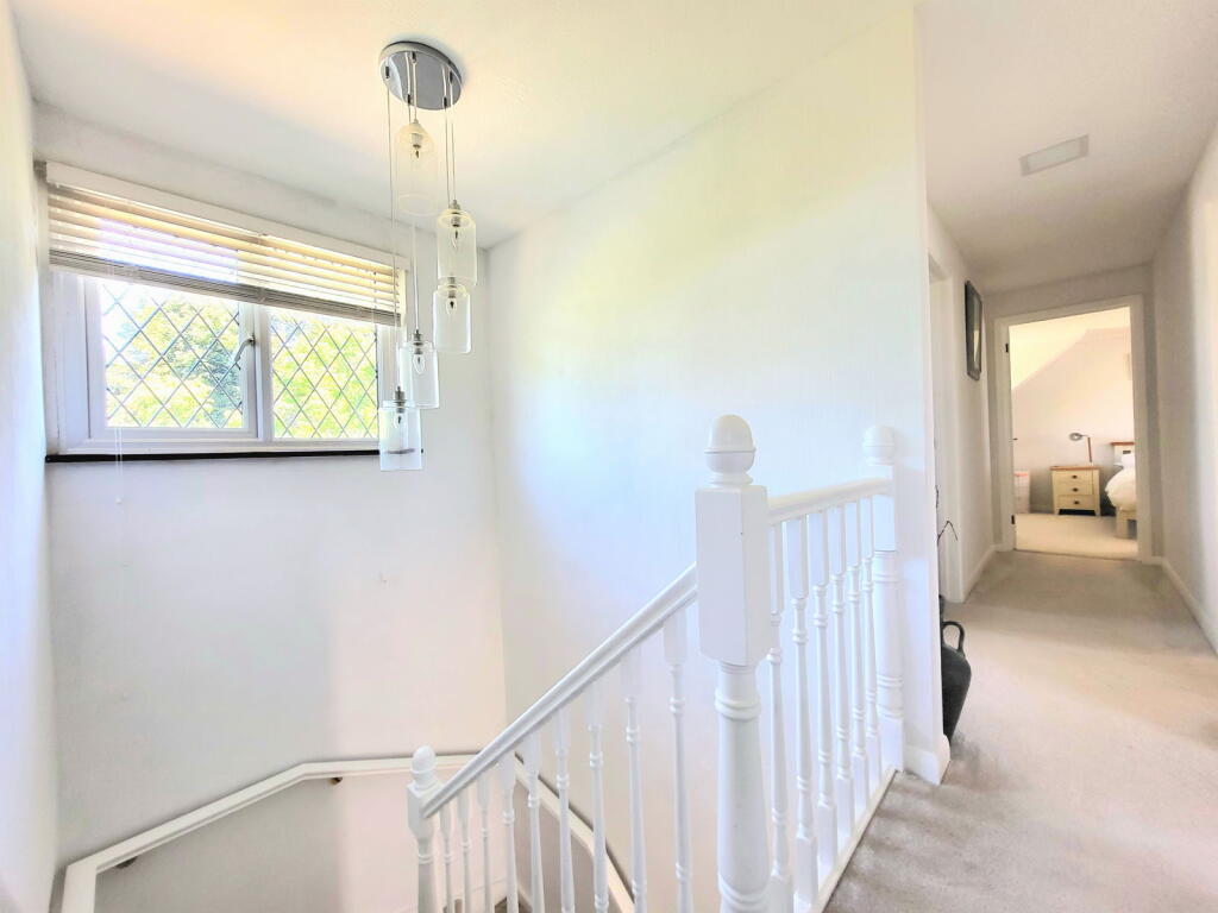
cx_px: 609
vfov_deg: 89.9
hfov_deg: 106.2
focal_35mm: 13
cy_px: 456
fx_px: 457
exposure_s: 1/50
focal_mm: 1.74
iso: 80
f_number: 2.2
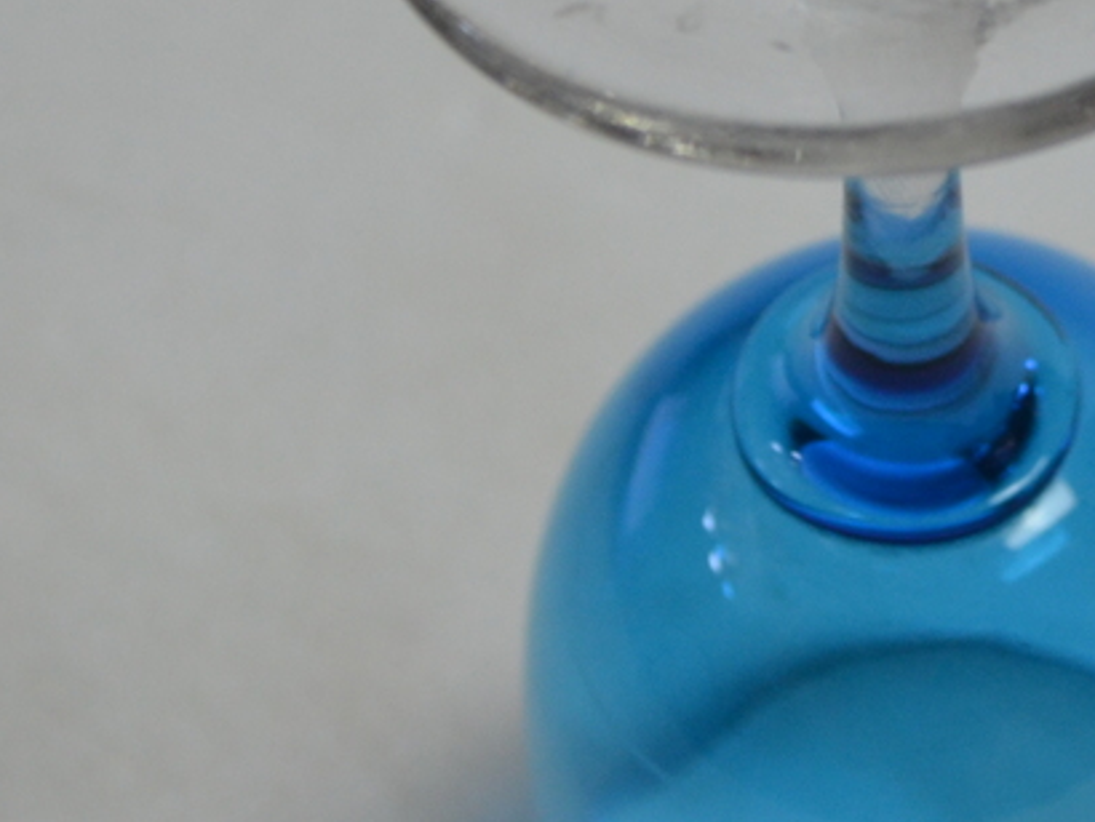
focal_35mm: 135
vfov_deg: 11.0
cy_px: 183
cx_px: 975
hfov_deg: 14.5
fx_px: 4273
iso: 400
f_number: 4
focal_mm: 24
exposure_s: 1/40
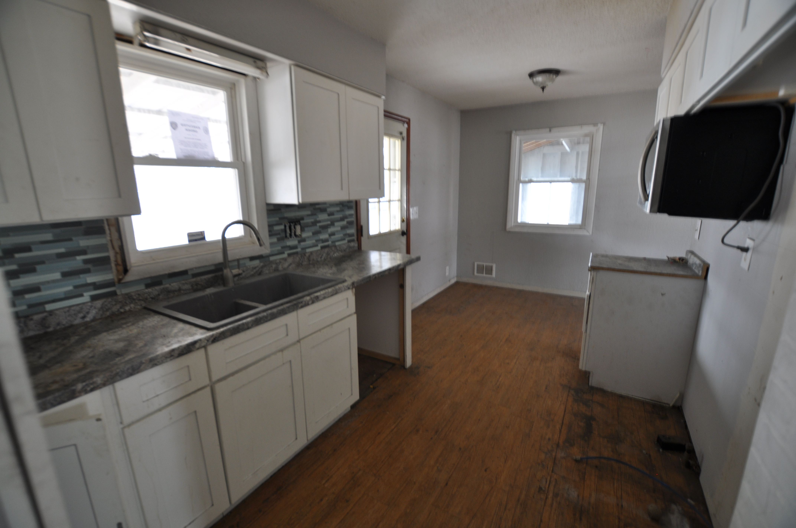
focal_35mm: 15
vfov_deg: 77.2
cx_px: 398
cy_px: 264
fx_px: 331
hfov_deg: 100.5
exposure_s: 1/6
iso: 200
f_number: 3.5
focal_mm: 10
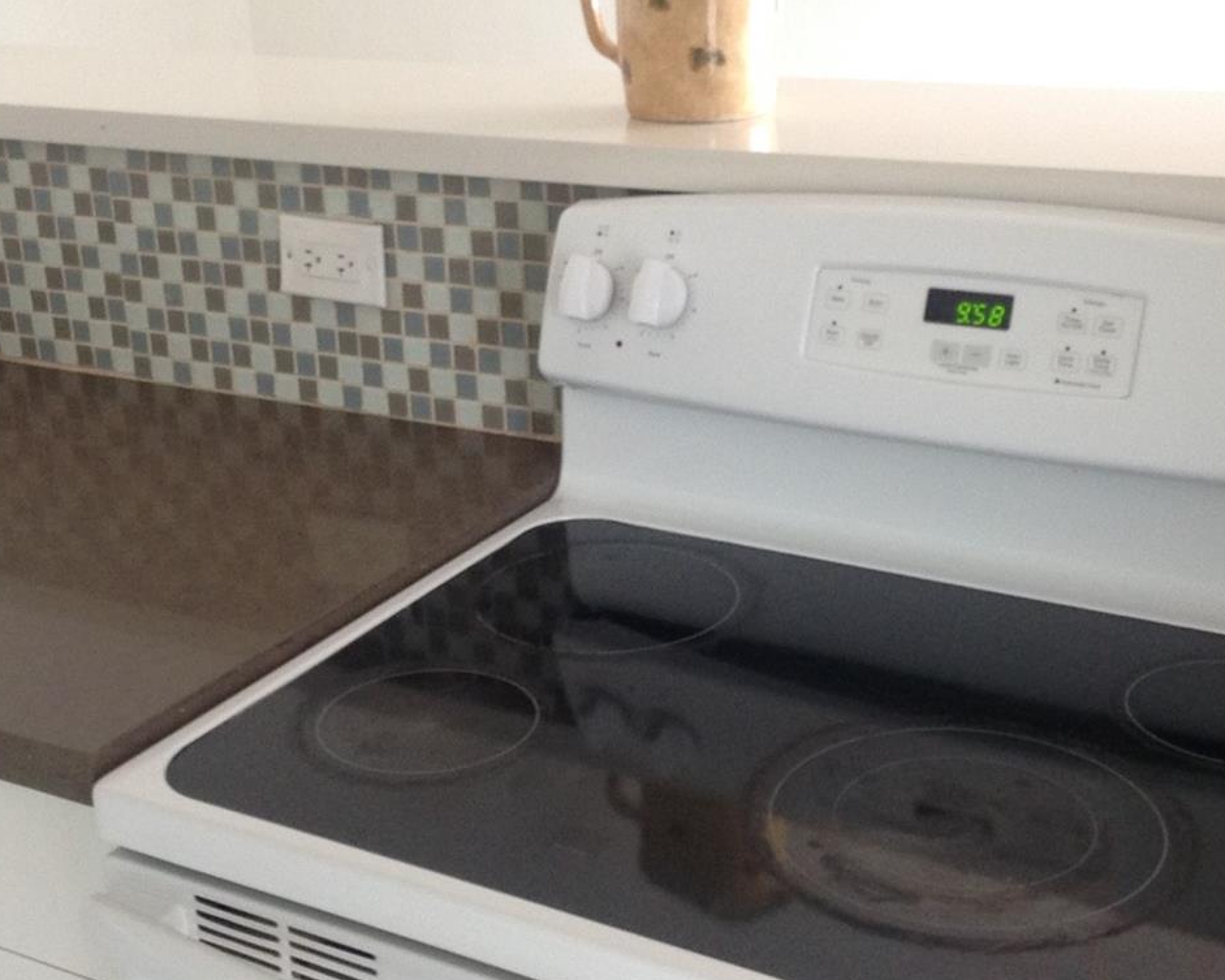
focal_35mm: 58
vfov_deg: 26.2
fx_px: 2103
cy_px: 462
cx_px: 547
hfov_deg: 32.4
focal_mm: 4.28
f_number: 2.4
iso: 160
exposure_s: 1/15
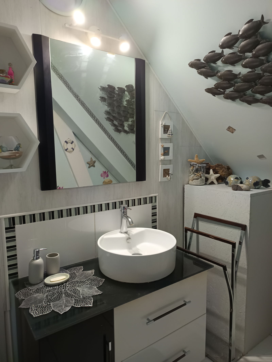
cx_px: 136
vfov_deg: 71.6
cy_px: 181
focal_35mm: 24
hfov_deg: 56.8
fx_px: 251
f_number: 1.7
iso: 966
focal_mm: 5.31
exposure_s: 1/50
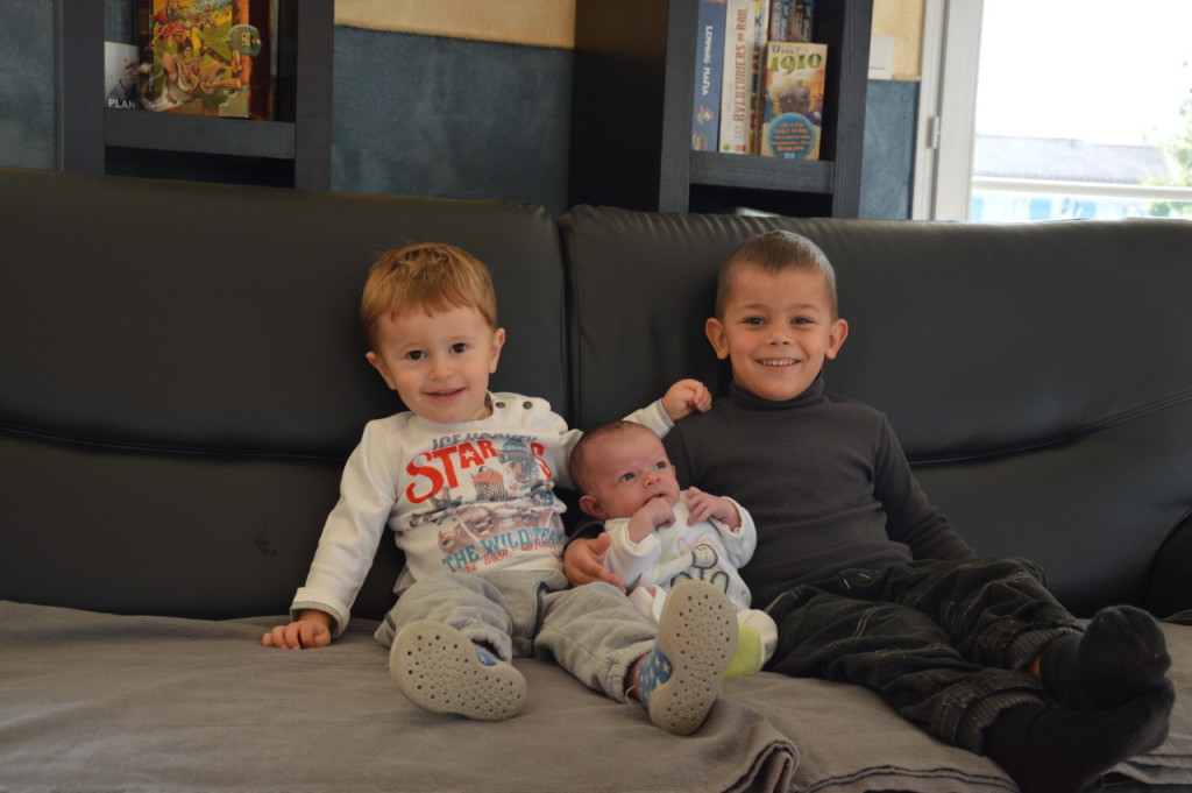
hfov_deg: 43.6
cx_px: 596
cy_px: 396
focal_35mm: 45
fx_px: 1489
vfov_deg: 29.8
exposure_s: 1/80
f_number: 4.5
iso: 400
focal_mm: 30
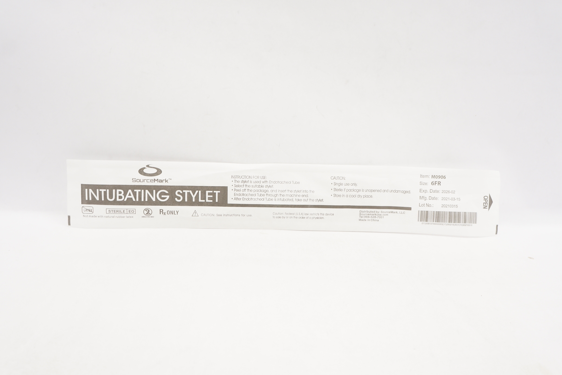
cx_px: 280
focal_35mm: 32
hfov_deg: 58.7
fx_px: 500
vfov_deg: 41.1
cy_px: 191
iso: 400
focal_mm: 18
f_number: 6.3
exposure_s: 1/50
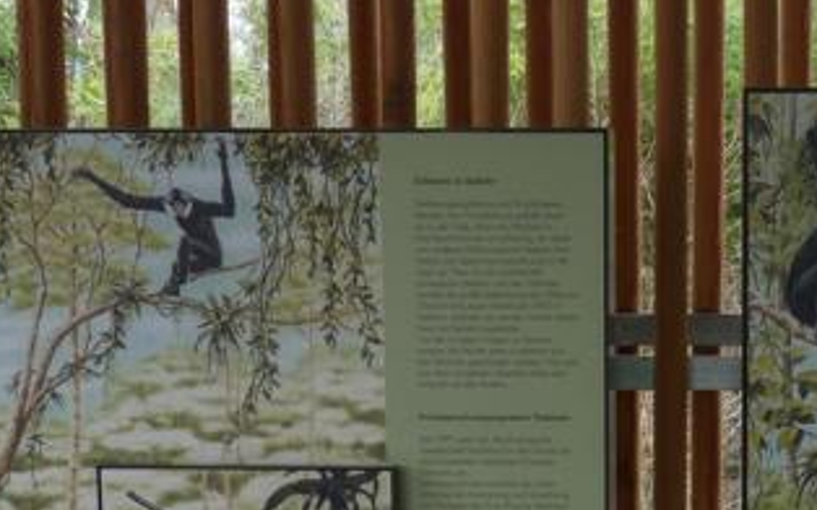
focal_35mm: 73
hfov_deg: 27.3
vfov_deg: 17.6
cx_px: 718
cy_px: 463
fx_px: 1625
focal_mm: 4.8
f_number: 4
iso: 100
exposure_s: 1/100
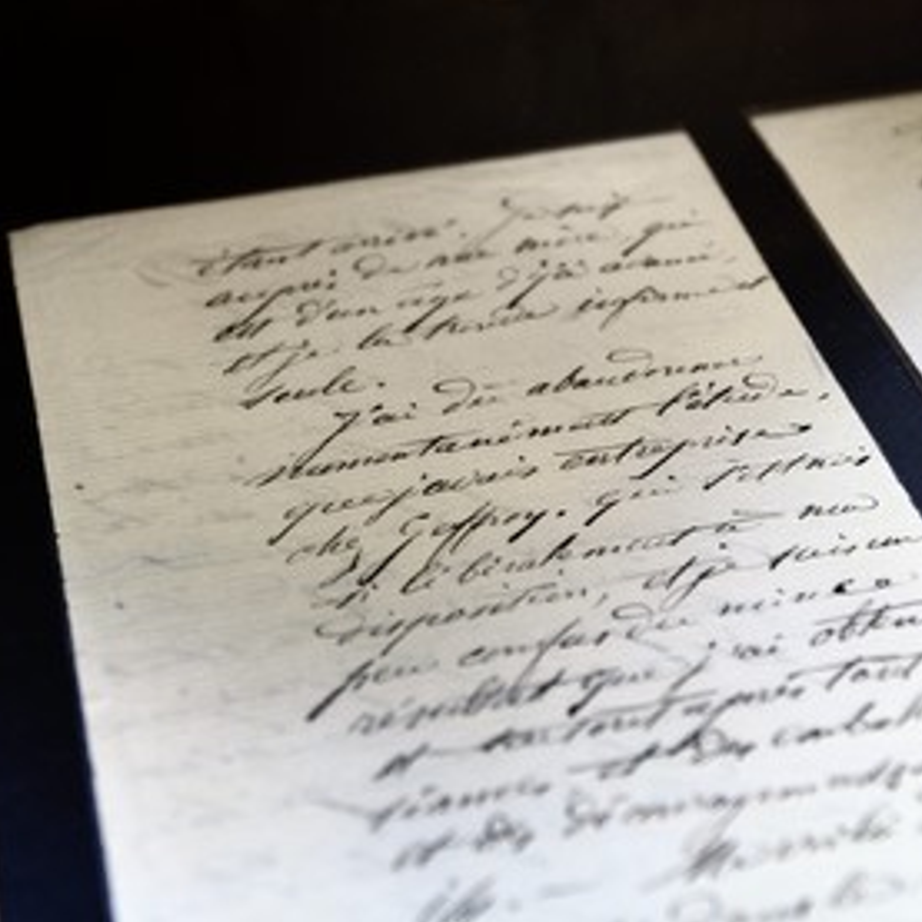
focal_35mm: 67
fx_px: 2019
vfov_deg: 25.7
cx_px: 503
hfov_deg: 25.7
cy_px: 459
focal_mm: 52
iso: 800
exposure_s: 1/40
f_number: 4
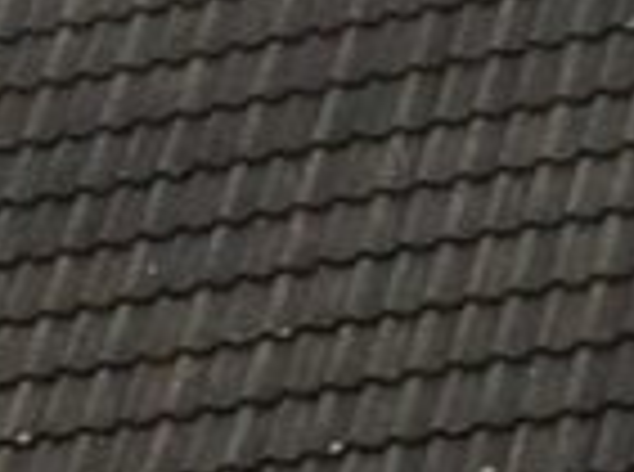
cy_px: 1245
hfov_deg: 8.3
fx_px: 4257
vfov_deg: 6.0
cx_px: -400
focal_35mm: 233
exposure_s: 1/953
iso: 32
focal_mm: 3.3
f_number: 2.4
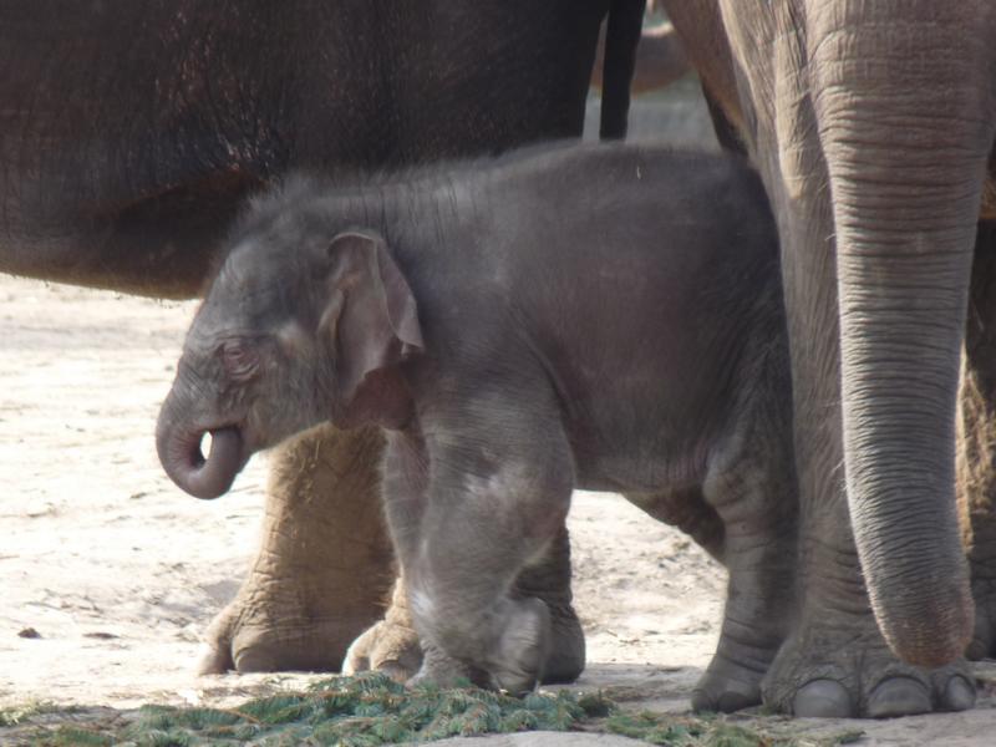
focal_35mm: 692
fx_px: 19911
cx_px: 498
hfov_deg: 2.9
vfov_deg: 2.1
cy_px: 374
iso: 100
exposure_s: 1/160
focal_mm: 86.4
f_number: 4.4
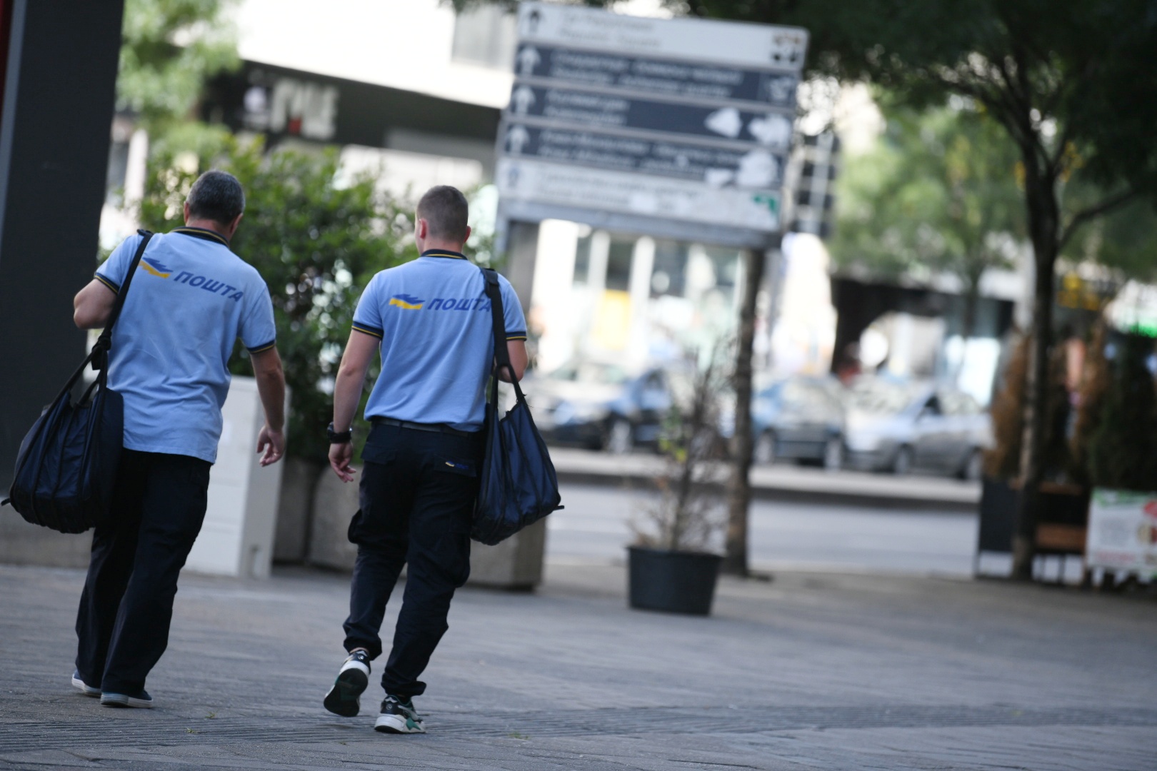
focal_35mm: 185
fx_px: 5945
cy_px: 386
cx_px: 578
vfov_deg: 7.4
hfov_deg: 11.1
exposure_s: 1/2500
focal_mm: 185
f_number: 2.8
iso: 800
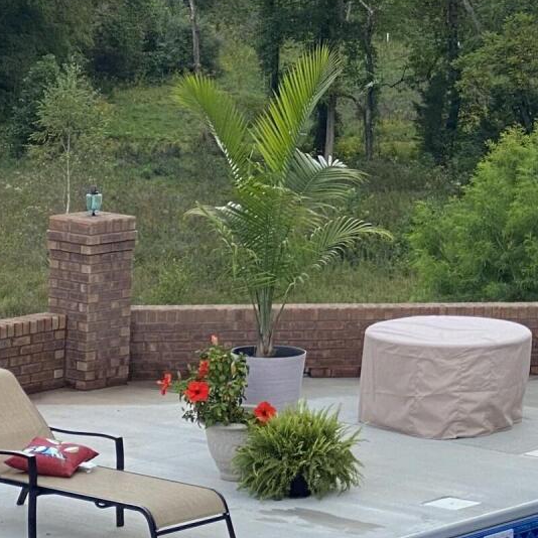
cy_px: -114
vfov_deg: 10.0
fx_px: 3024
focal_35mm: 172
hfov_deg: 10.0
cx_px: 649
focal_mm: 6
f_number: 2
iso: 20
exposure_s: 1/489
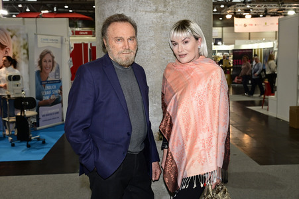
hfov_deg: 59.5
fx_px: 261
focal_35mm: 32
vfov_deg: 41.7
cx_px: 150
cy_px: 100
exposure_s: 1/200
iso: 1600
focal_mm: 31.5
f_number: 5
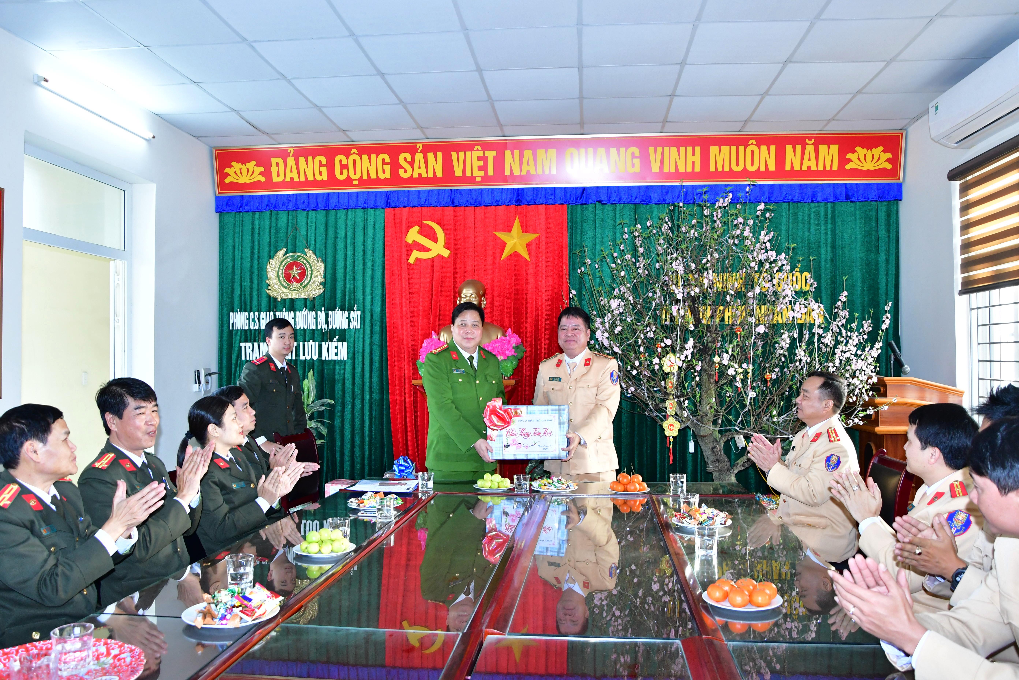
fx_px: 764
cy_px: 340
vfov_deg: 47.9
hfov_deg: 67.4
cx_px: 510
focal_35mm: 27
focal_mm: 18
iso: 1600
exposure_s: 1/200
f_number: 5.6
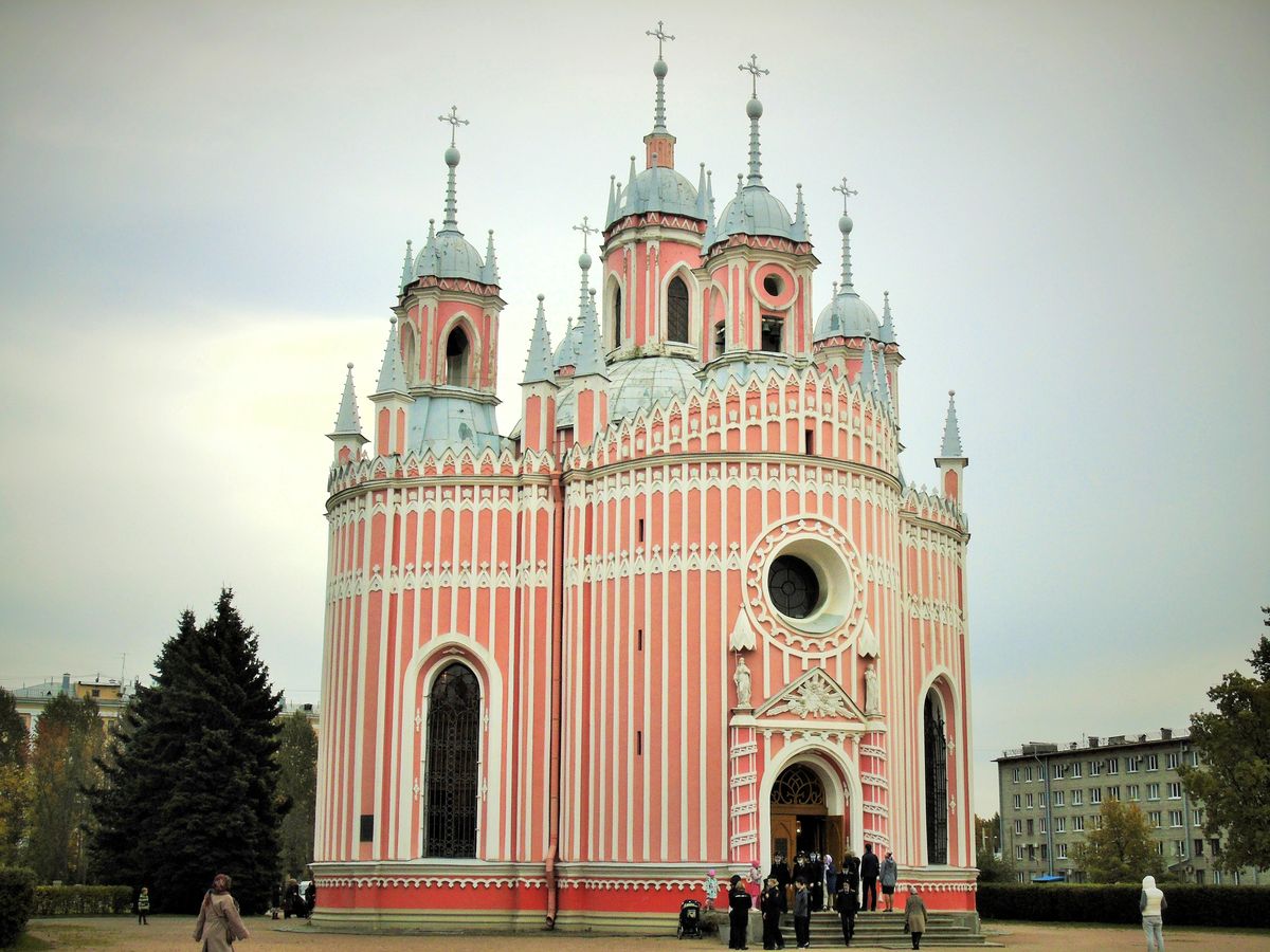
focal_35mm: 46
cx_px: 635
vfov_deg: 31.5
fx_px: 1688
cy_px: 476
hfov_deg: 41.2
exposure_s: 1/160
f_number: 6.8
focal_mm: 8.2
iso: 80
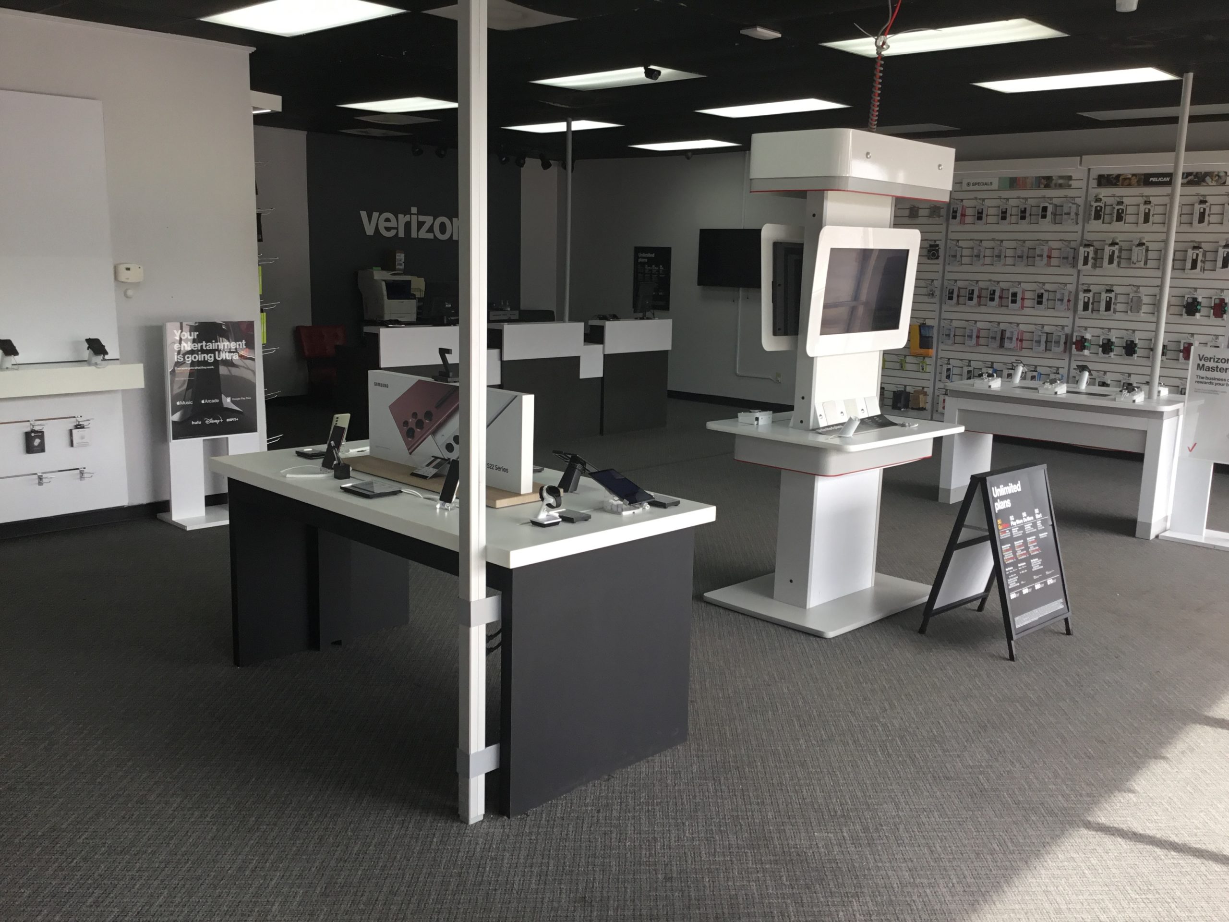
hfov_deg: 58.4
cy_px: 461
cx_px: 614
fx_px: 1101
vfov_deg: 45.4
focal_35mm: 31
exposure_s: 1/120
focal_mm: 3.3
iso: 32
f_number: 2.4
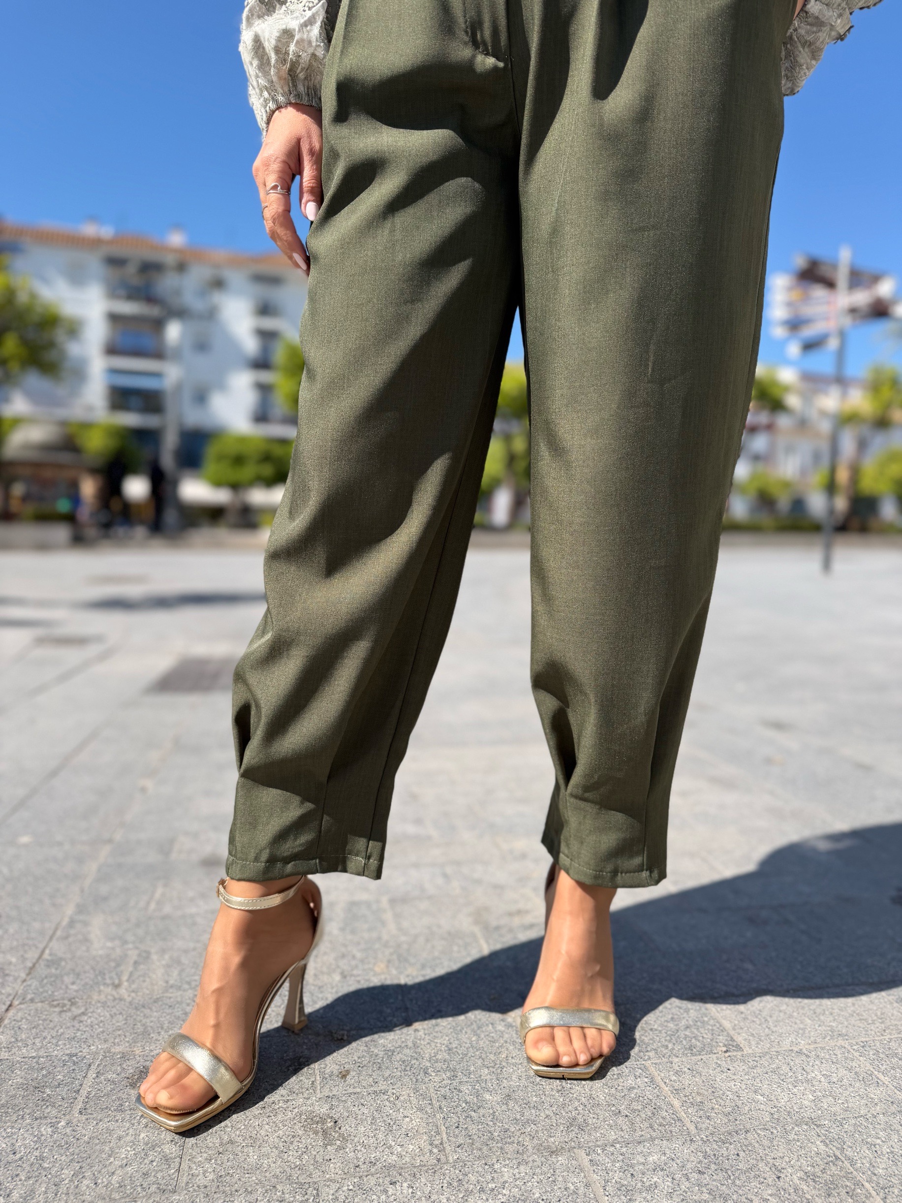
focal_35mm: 24
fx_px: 834
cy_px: 602
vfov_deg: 71.6
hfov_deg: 56.8
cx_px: 451
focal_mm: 6.76
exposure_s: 1/3759
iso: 80
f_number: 1.78
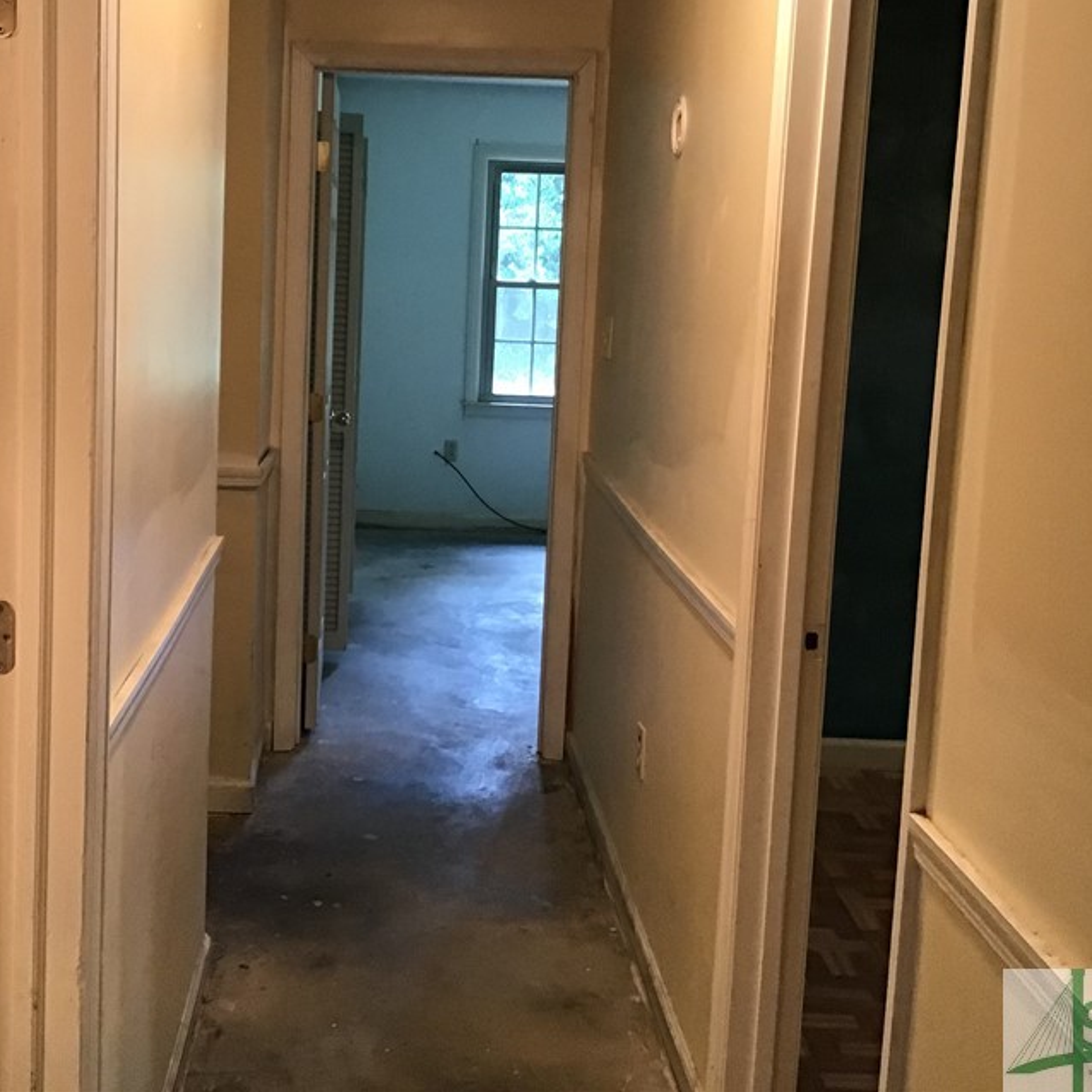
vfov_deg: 38.2
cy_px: 436
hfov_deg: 38.2
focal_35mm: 44
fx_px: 1570
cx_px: 424
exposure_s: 1/30
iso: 160
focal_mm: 3.3
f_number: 2.4
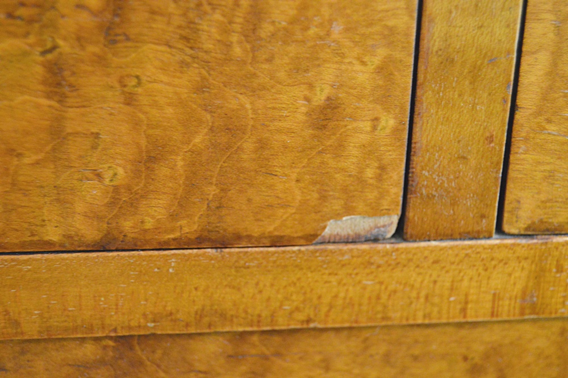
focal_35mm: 63
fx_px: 993
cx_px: 284
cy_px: 189
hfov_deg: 31.9
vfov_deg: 21.5
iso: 3200
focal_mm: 42
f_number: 5
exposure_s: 1/20
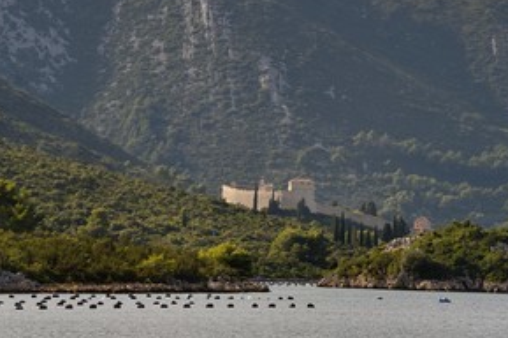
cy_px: 111
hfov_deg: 7.1
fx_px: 4102
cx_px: 166
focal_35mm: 291
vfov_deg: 4.7
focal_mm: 200
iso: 200
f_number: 11
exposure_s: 1/200
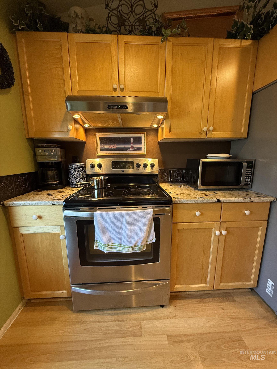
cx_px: 138
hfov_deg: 85.7
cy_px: 184
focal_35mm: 14
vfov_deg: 102.1
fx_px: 149
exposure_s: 1/99
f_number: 2.2
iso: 320
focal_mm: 2.22
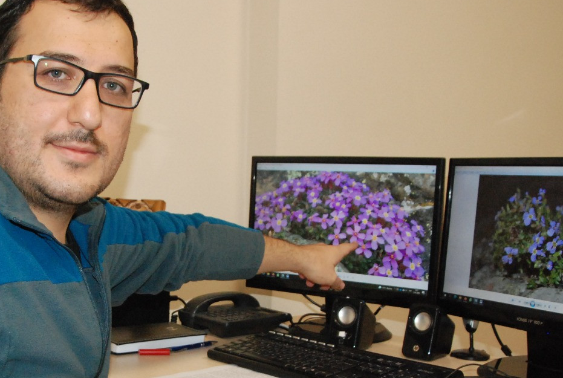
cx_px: 210
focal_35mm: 57
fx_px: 893
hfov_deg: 34.8
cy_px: 279
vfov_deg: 23.7
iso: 1600
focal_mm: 22
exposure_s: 1/60
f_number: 5.6
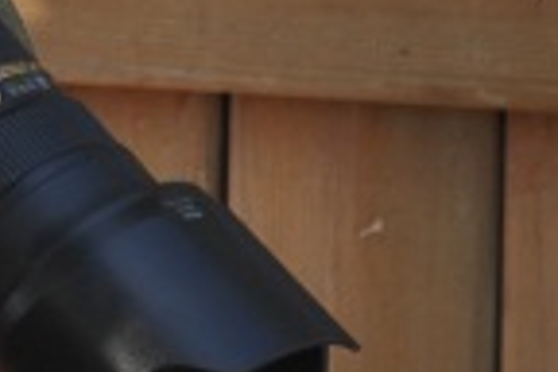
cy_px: -157
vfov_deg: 0.8
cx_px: -552
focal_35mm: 1688
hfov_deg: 1.2
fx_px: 26162
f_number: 5.6
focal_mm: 300
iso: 400
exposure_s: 1/320
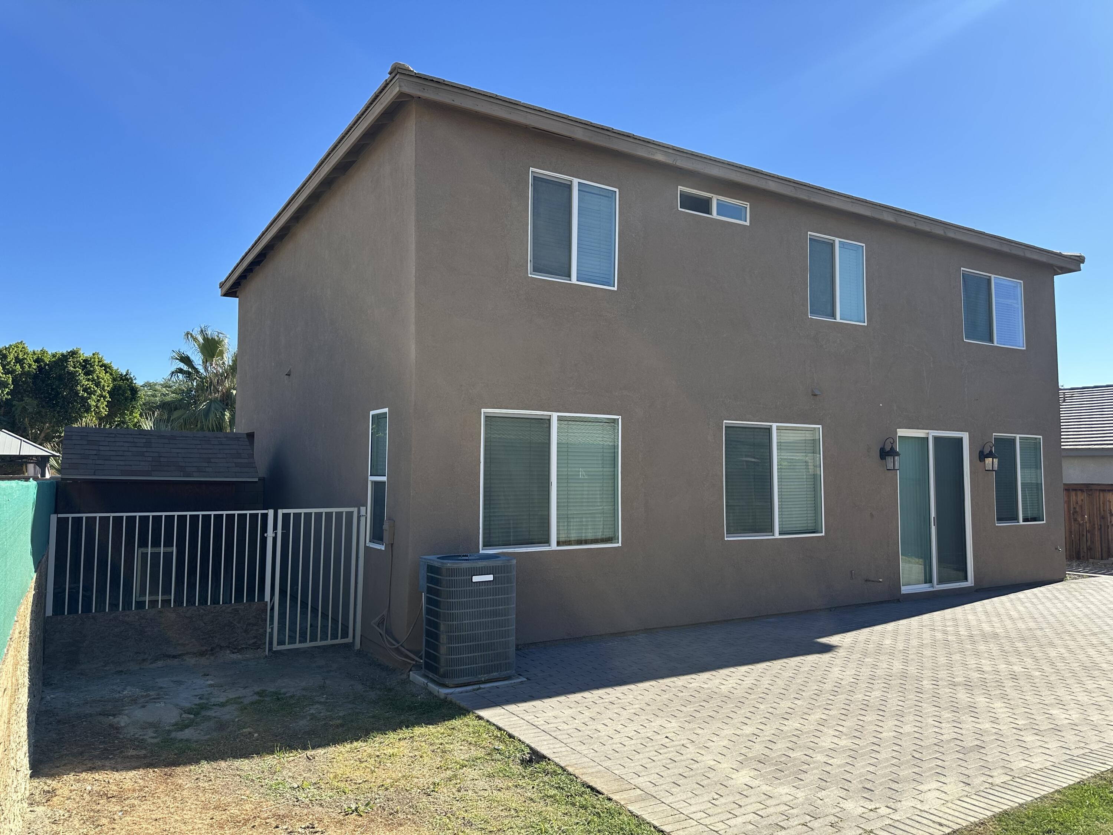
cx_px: 556
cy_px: 418
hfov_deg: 71.6
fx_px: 772
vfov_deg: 56.8
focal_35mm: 24
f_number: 1.78
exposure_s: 1/2660
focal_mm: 6.86
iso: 80
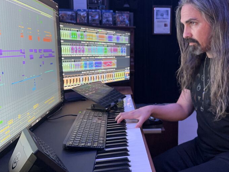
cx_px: 147
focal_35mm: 35
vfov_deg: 40.6
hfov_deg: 51.9
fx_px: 231
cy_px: 77
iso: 1000
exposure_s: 1/52
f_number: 1.78
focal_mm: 6.86
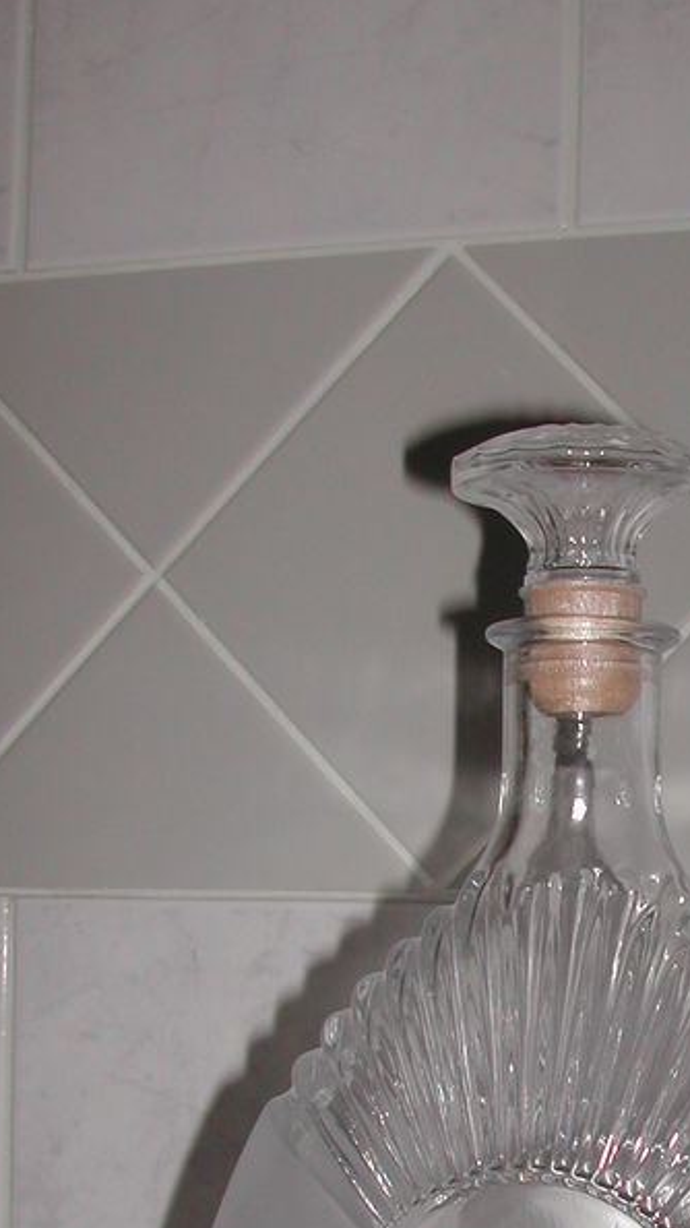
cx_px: 700
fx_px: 2505
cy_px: 961
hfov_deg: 15.4
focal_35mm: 77
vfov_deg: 27.1
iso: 100
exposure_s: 1/60
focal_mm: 9
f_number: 8
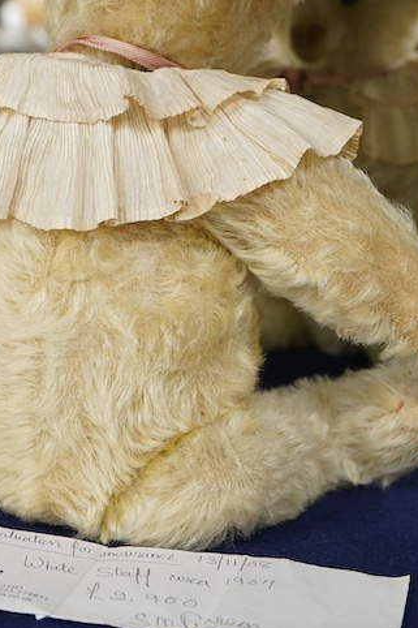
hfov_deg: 16.2
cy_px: 159
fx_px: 1464
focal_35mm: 84
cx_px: 197
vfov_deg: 23.9
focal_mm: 30
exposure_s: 1/125
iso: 1250
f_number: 6.3
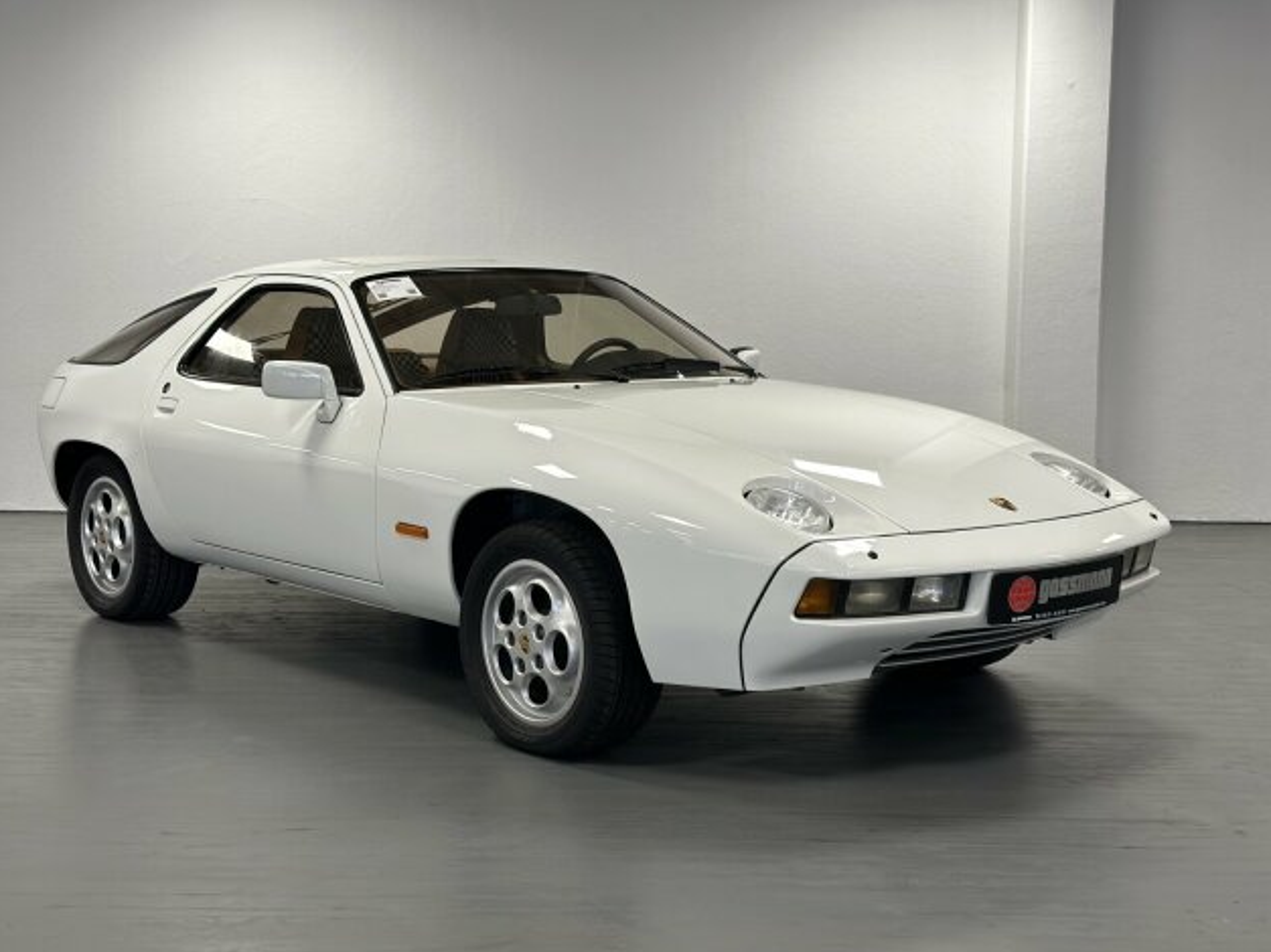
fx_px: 1799
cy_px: 482
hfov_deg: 38.9
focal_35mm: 49
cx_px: 626
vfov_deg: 29.7
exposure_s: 1/73
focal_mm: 6.86
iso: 80
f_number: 1.78
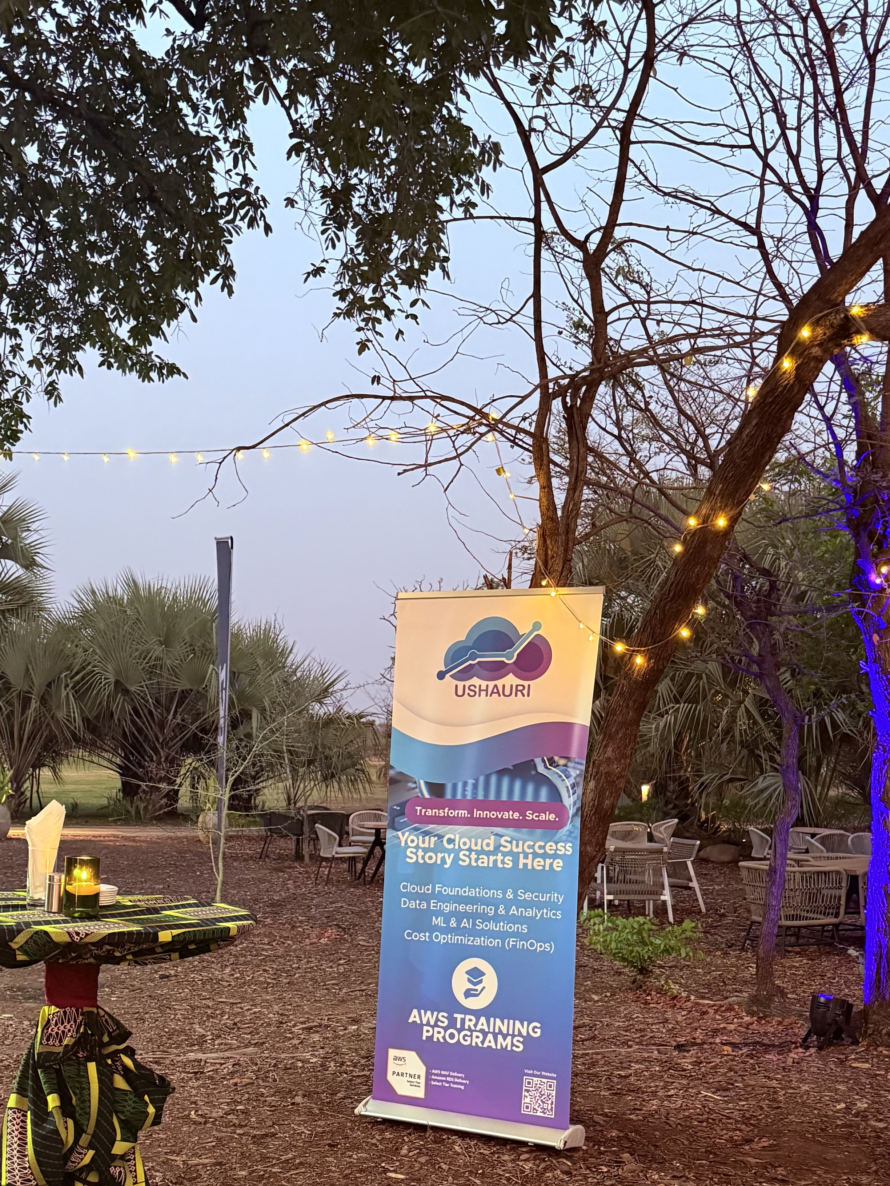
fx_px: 1440
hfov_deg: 34.3
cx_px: 477
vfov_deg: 43.8
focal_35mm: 42
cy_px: 835
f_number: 1.78
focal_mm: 6.76
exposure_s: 1/33
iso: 800
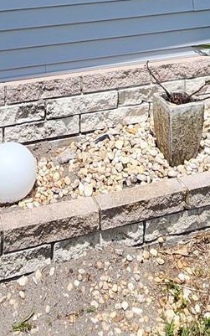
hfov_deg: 23.5
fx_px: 503
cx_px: 85
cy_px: -119
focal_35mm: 55
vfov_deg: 28.8
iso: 50
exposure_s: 1/2163
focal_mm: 2.2
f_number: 2.2
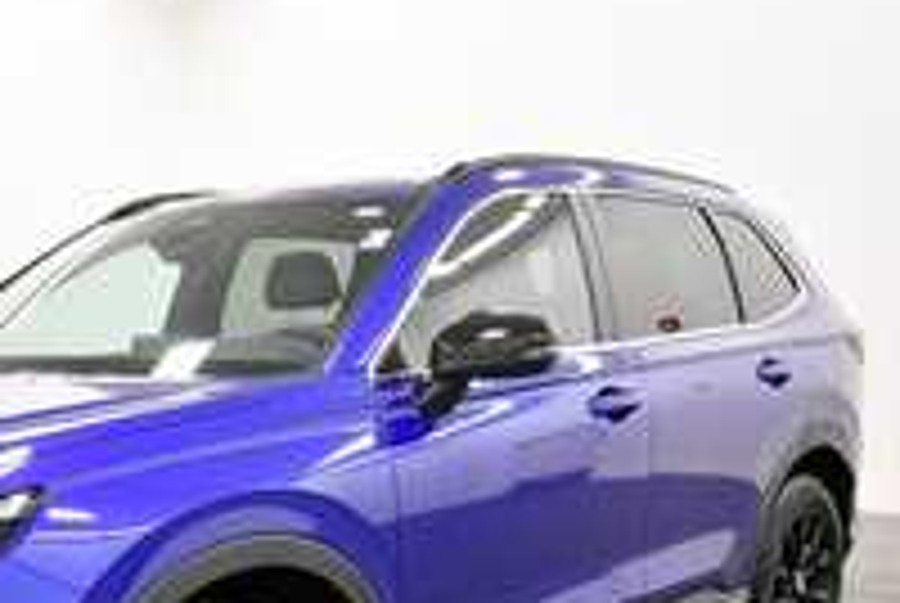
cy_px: 569
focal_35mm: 54
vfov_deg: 24.3
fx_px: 1352
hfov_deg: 35.3
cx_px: 144
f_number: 5.6
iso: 1600
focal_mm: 18
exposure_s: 1/125
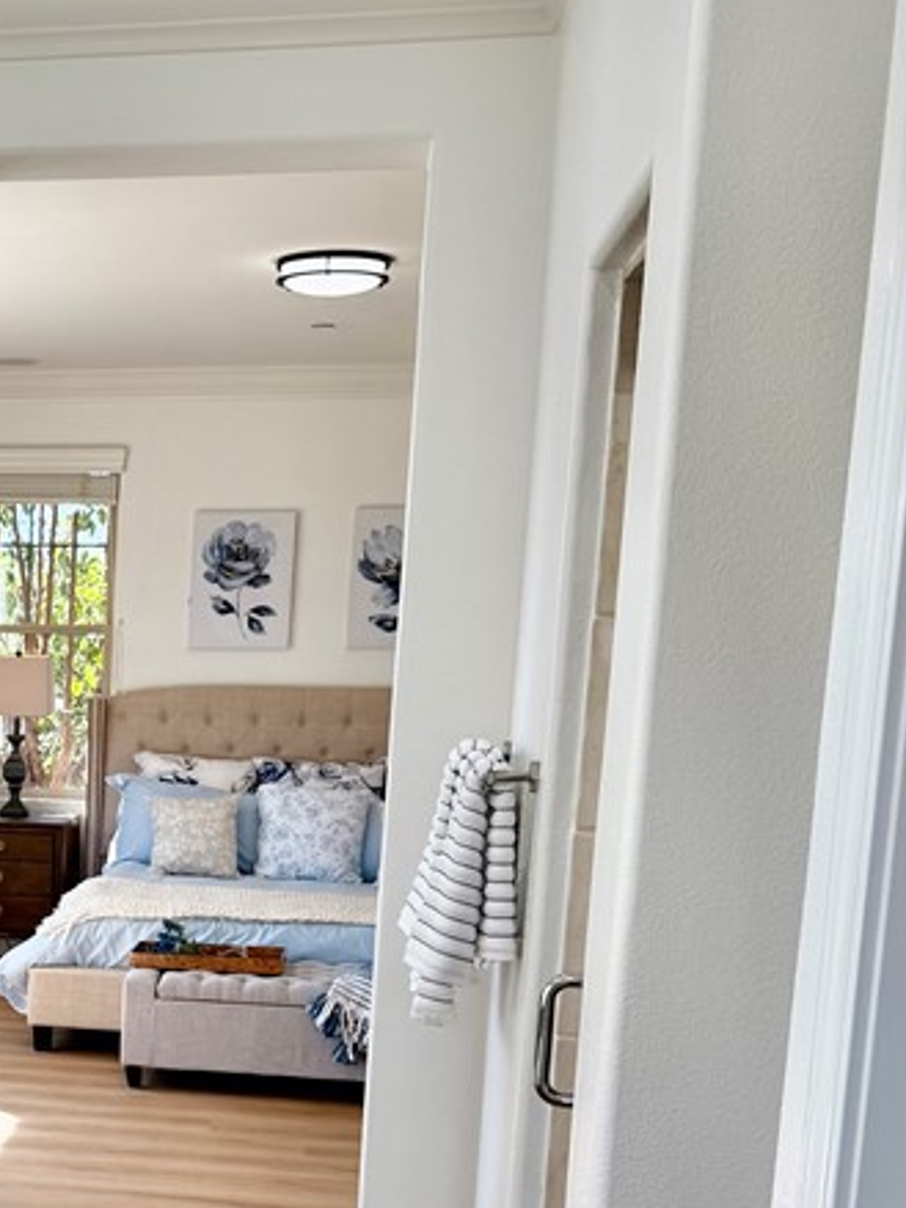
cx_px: -107
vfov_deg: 33.1
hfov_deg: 24.3
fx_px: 1955
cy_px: 1018
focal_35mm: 56
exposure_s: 1/580
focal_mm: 6.76
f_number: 1.78
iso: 80
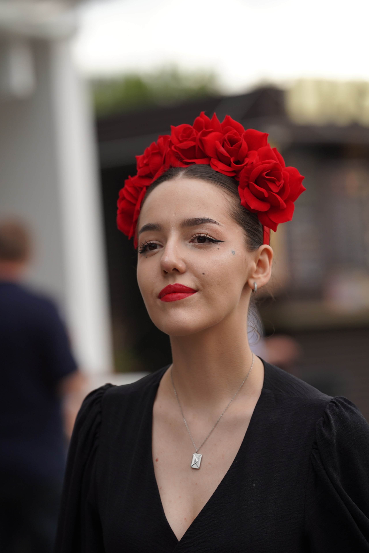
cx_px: 184
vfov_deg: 15.2
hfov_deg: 10.2
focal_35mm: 135
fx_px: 2075
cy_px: 276
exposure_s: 1/800
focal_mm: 135
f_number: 3.2
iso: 640
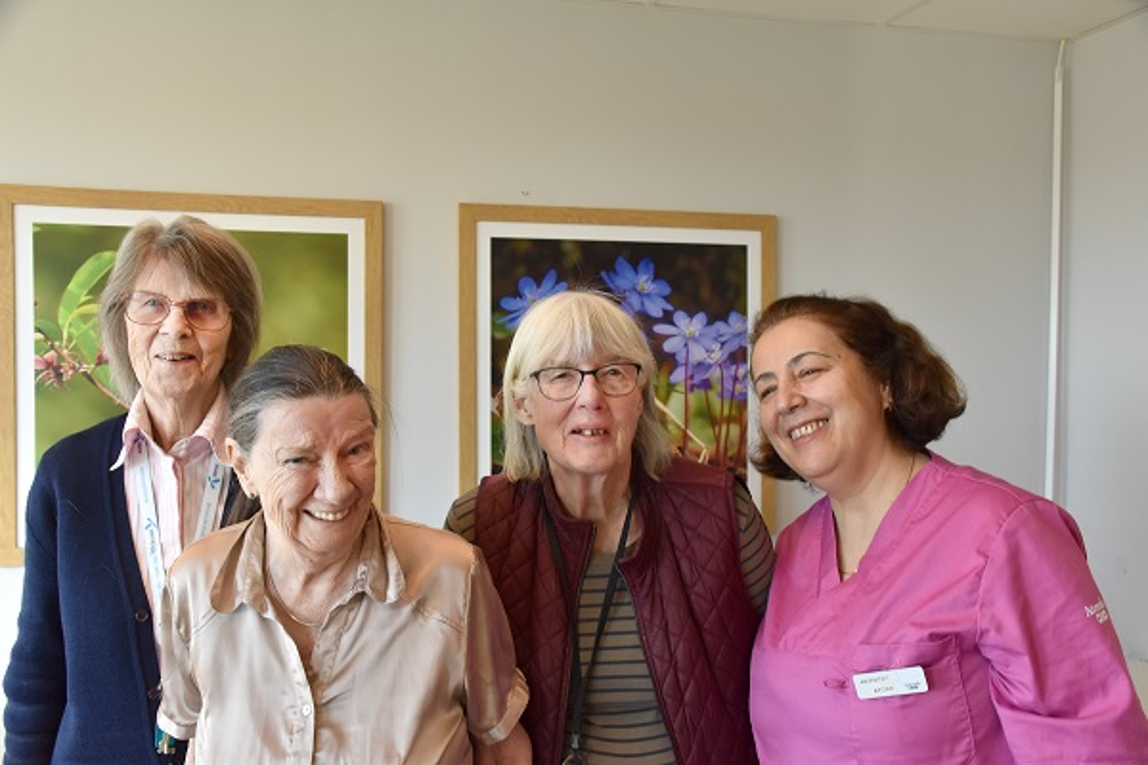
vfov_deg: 36.9
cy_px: 382
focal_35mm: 36
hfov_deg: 53.1
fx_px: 1148
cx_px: 574
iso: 800
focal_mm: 24
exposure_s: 1/125
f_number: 5.6
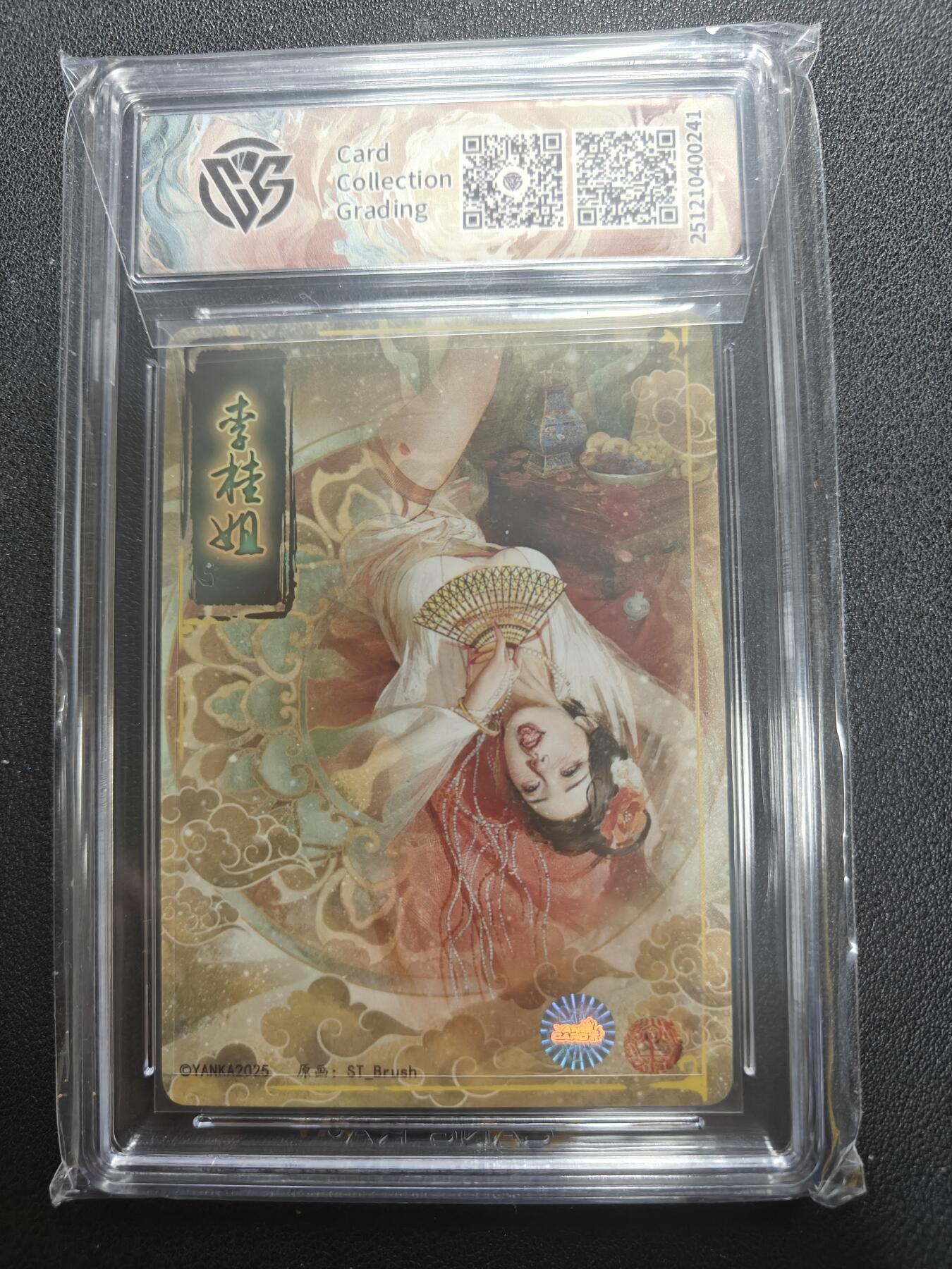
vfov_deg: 71.6
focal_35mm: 24
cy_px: 634
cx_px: 476
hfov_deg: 56.8
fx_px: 880
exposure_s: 1/50
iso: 200
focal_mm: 5.59
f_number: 1.8
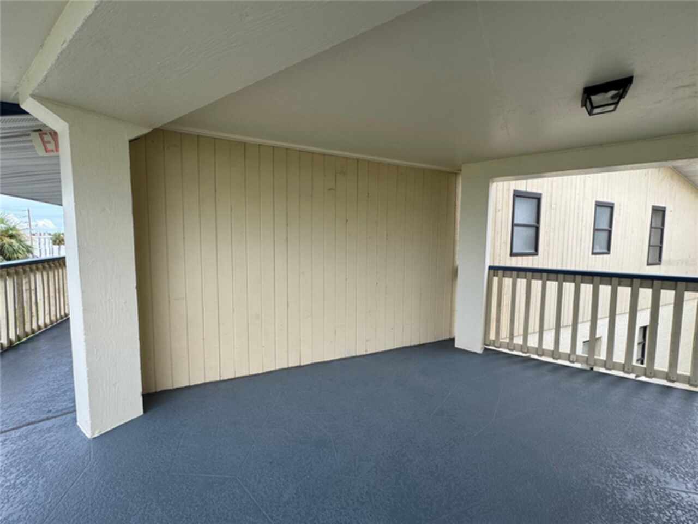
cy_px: 262
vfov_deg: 85.7
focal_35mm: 14
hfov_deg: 102.1
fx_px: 282
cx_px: 349
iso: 40
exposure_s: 1/235
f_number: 2.2
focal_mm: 2.22
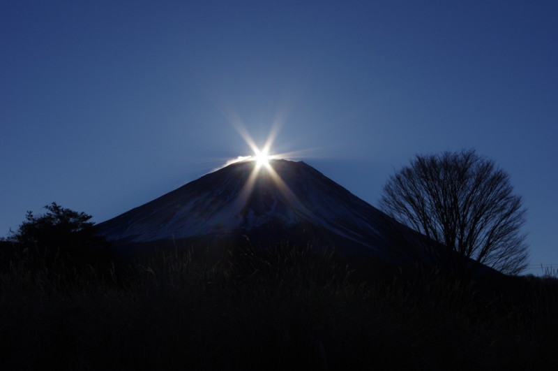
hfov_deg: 33.4
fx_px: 929
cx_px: 279
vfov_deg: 22.6
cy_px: 186
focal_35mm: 60
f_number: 20
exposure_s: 1/500
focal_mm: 40
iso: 200
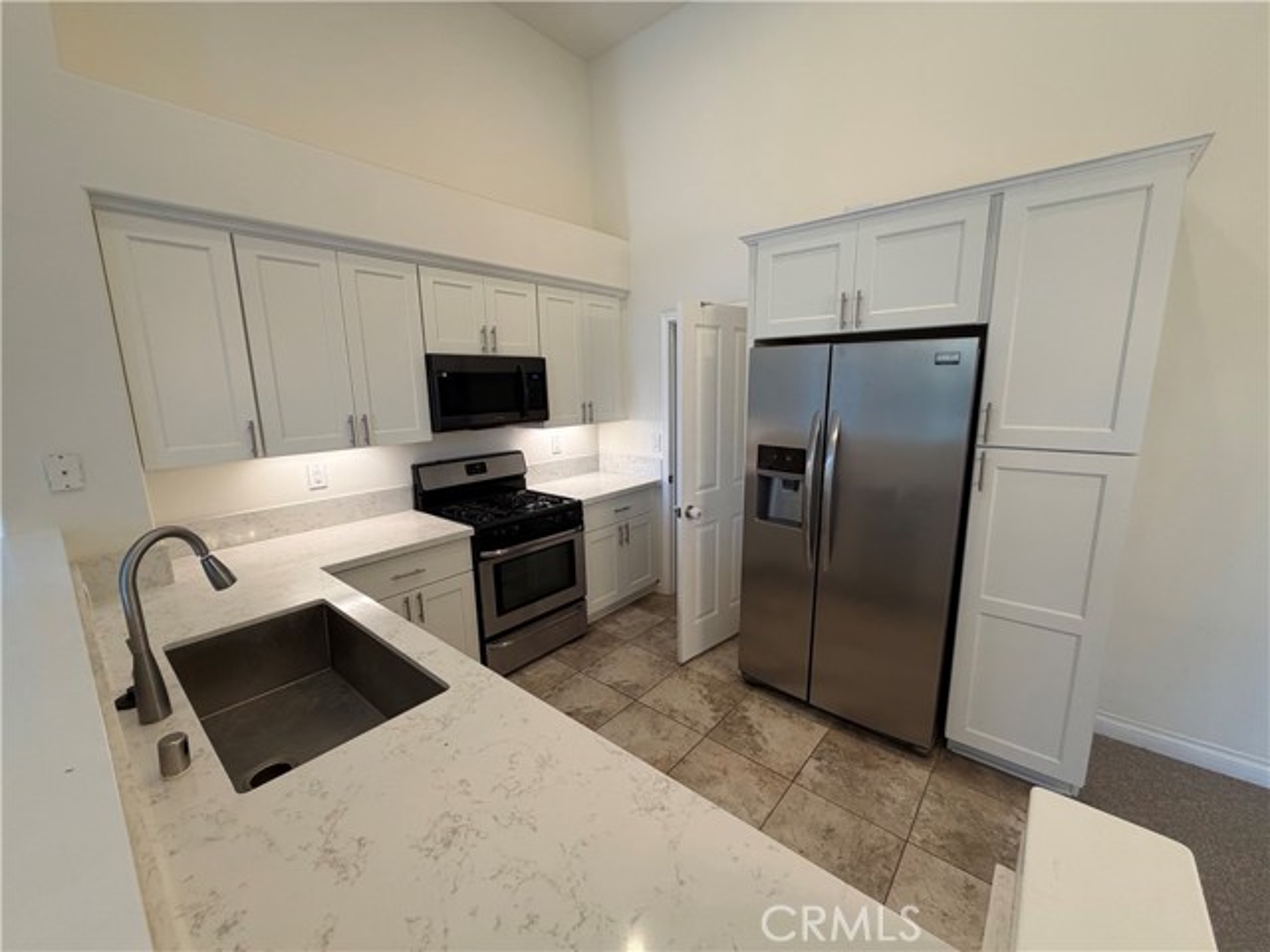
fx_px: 514
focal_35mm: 14
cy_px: 476
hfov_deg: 102.1
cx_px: 635
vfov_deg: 85.7
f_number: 2.2
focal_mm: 2.22
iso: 200
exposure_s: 1/120
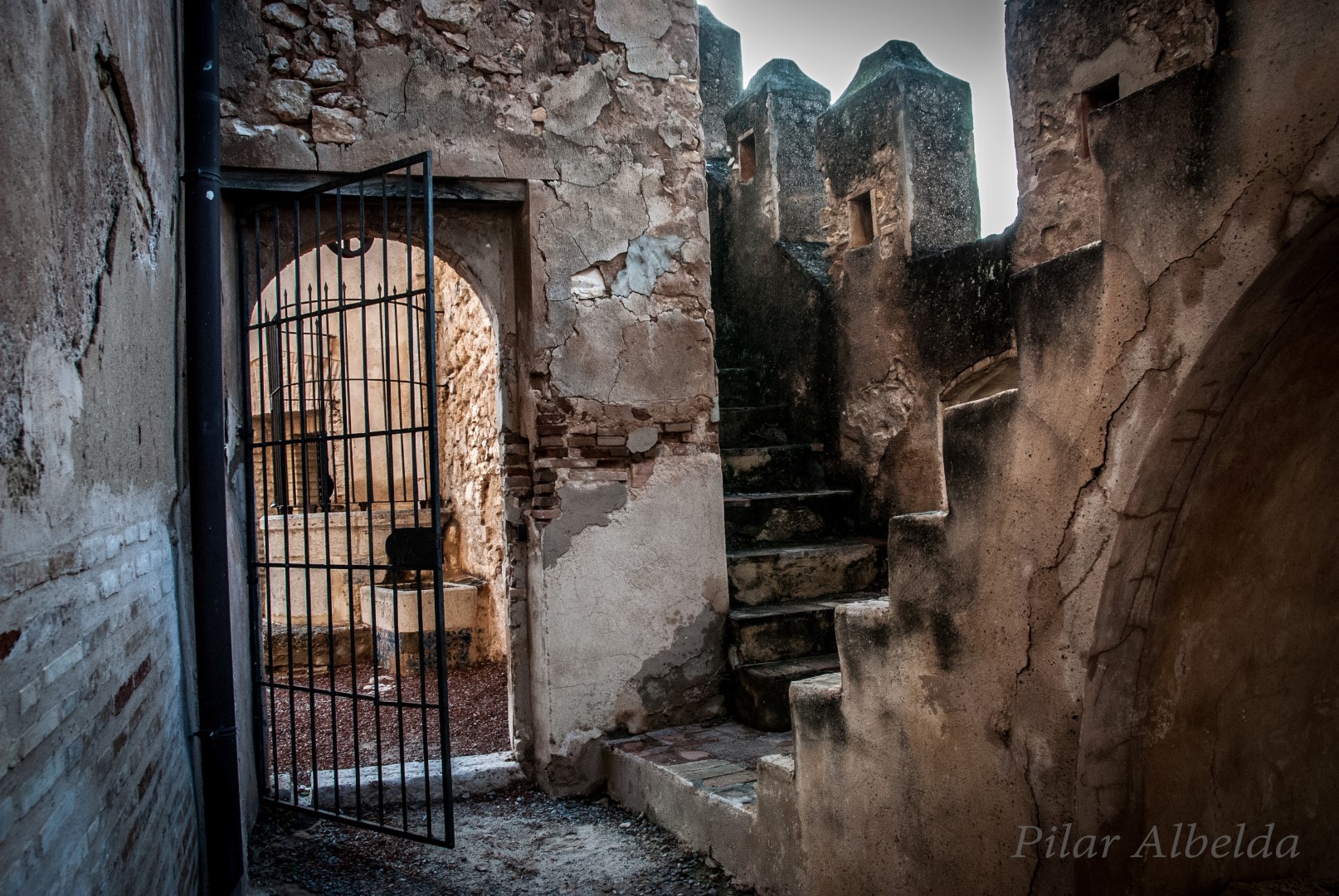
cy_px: 448
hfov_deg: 67.3
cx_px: 670
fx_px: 1005
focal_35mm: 27
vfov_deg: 48.0
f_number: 8
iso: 1000
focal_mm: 18
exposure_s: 1/250
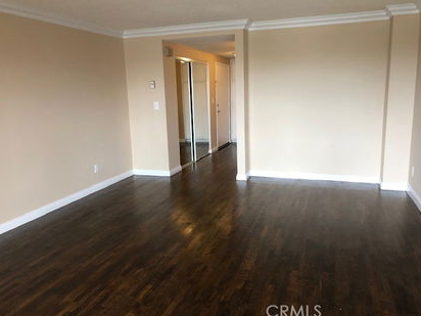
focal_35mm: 29
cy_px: 157
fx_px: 353
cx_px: 208
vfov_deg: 48.2
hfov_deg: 61.7
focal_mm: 4
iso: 40
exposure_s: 1/24
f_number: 1.8
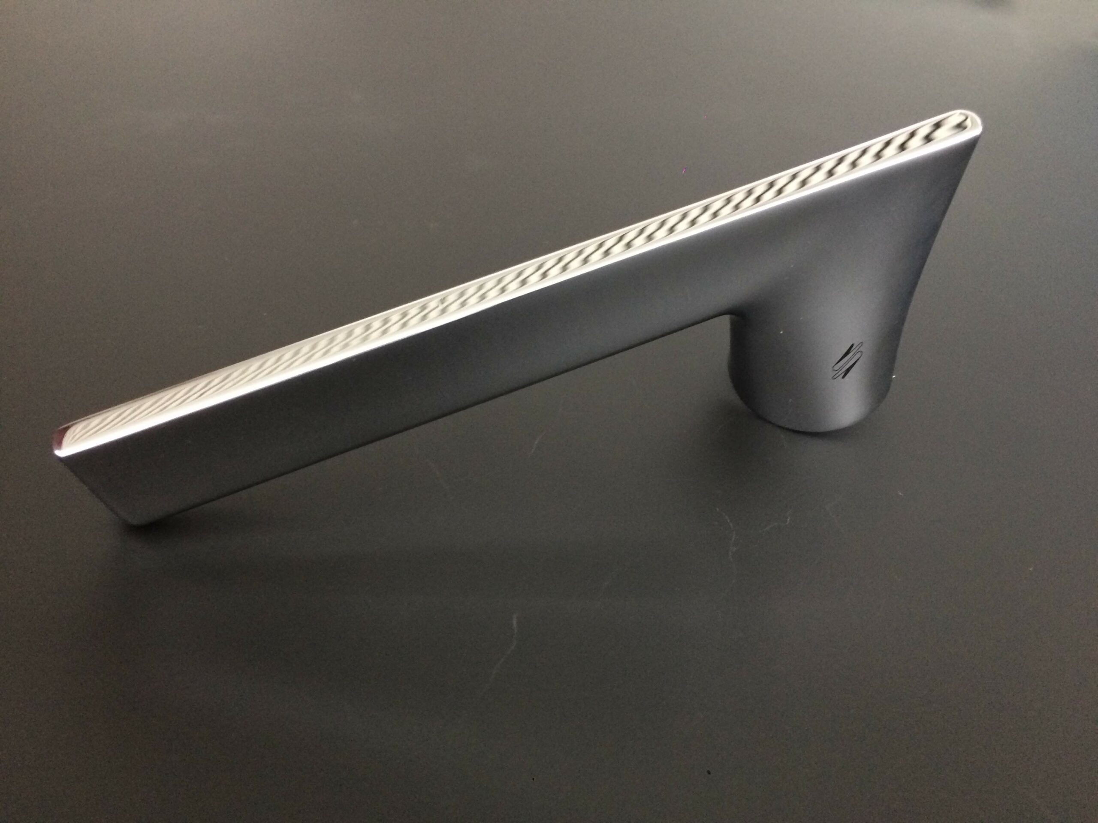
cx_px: 549
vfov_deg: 48.2
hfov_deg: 61.7
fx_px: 920
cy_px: 412
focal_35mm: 29
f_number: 2.2
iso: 250
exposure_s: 1/33
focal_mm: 4.15
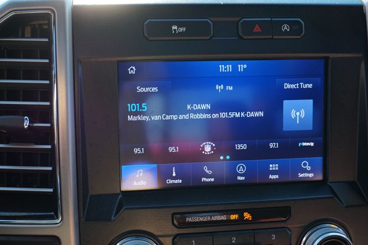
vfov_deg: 27.2
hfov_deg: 40.0
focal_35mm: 50
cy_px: 122
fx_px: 506
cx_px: 184
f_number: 5
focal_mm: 33
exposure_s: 1/60
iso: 250
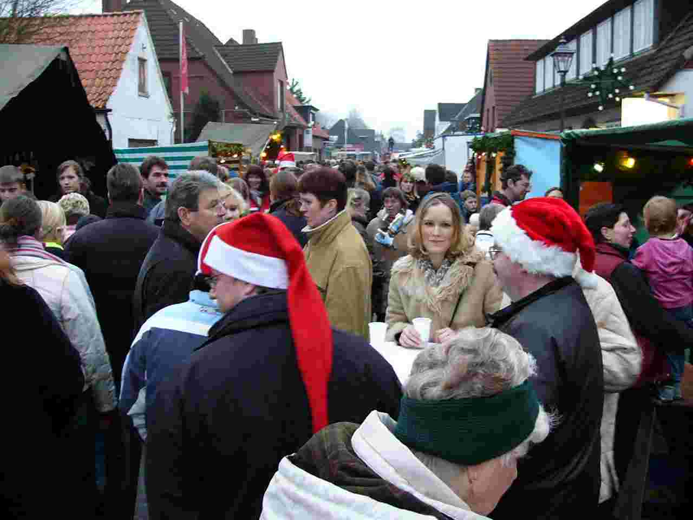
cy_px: 260
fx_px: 701
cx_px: 346
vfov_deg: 40.7
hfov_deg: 52.6
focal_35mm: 35
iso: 200
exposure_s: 1/25
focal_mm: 4.6
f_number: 2.8
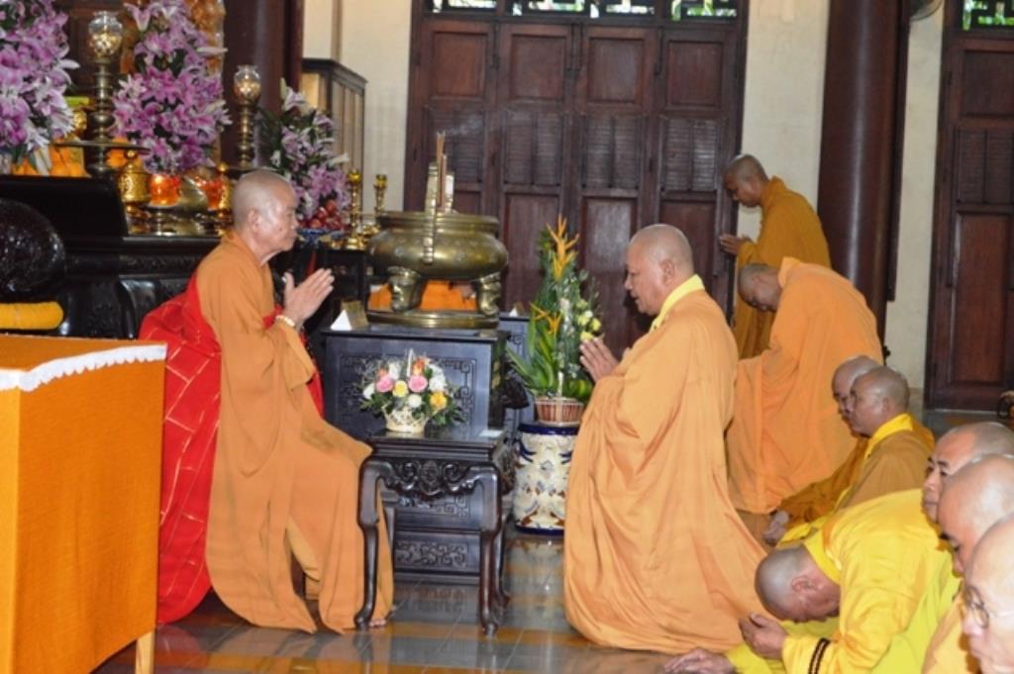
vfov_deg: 18.9
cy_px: 337
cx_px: 507
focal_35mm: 72
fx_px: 2026
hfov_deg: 28.1
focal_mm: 48
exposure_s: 1/60
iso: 3200
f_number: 5.6
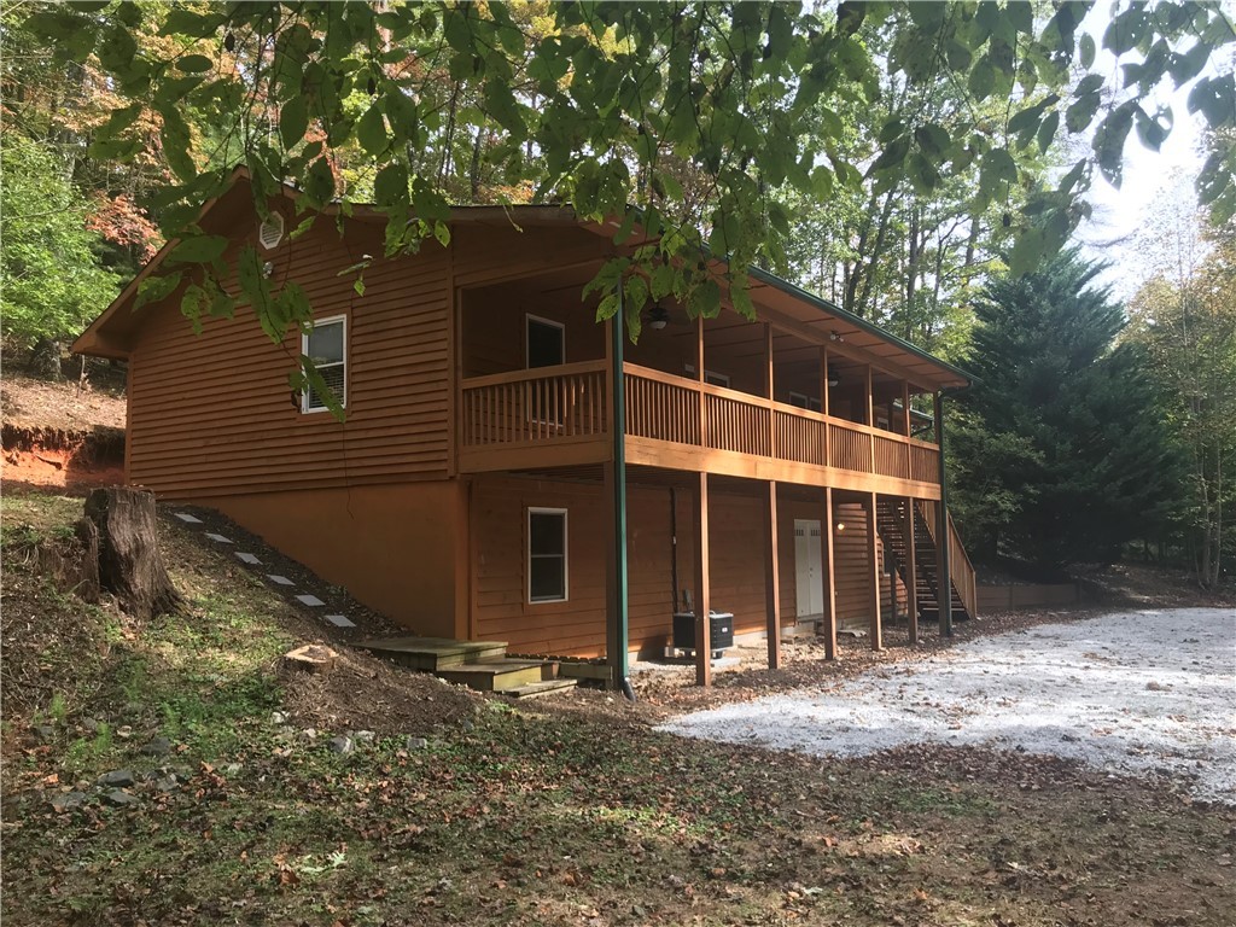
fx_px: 1000
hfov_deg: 63.4
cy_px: 464
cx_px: 618
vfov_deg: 49.7
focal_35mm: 28
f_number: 1.8
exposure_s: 1/255
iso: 20
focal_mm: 3.99
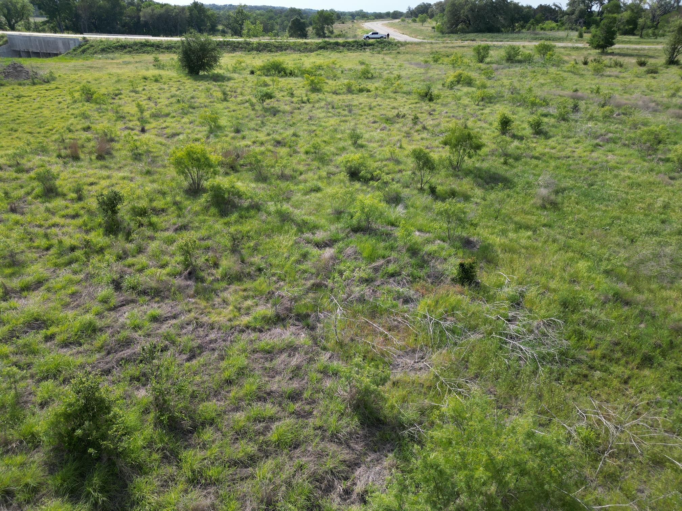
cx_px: 341
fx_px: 473
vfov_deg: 56.8
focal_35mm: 24
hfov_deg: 71.6
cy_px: 256
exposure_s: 1/1500
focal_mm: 6.72
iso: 100
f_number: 1.7
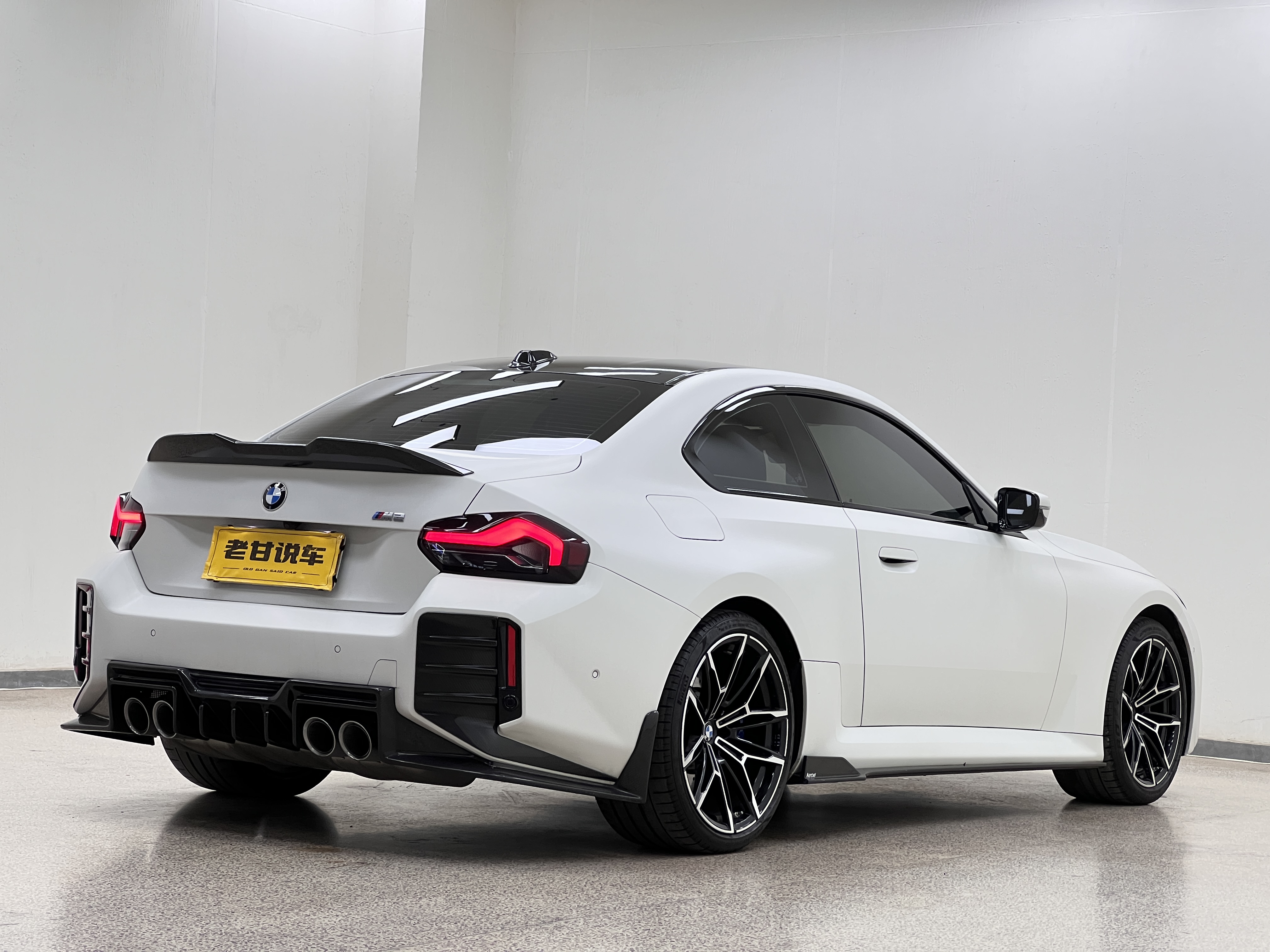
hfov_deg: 25.3
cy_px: 476
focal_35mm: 77
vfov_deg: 19.1
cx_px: 635
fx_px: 2825
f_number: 2.8
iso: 125
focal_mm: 9
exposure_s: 1/100
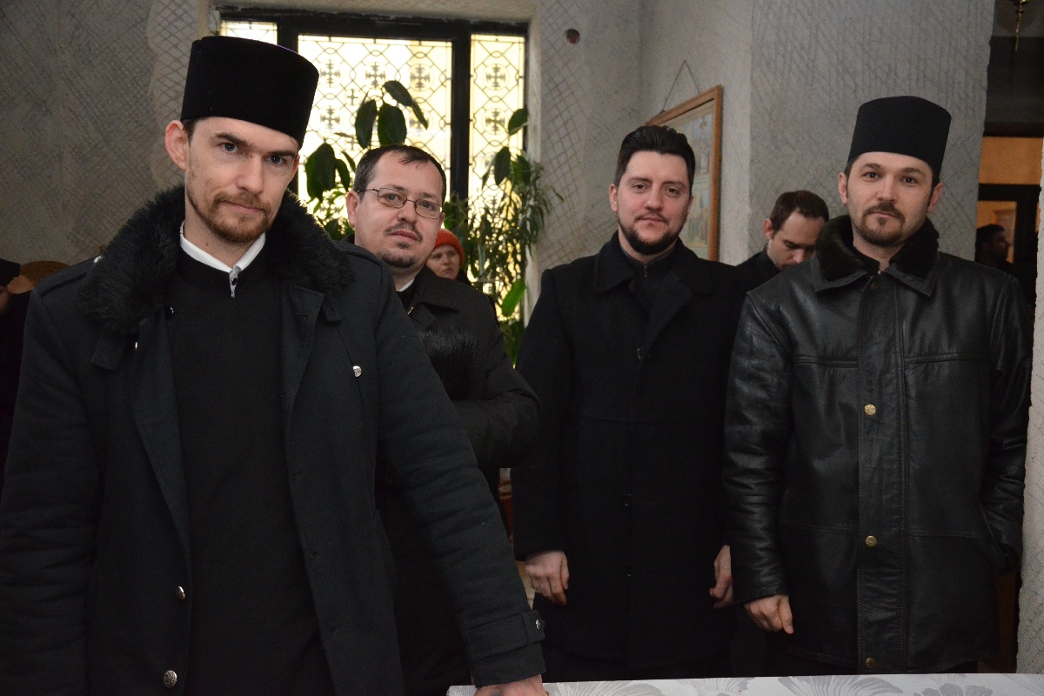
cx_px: 522
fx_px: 1044
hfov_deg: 53.1
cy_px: 348
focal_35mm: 36
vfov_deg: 36.9
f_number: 4
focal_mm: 24
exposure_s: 1/60
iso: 3200
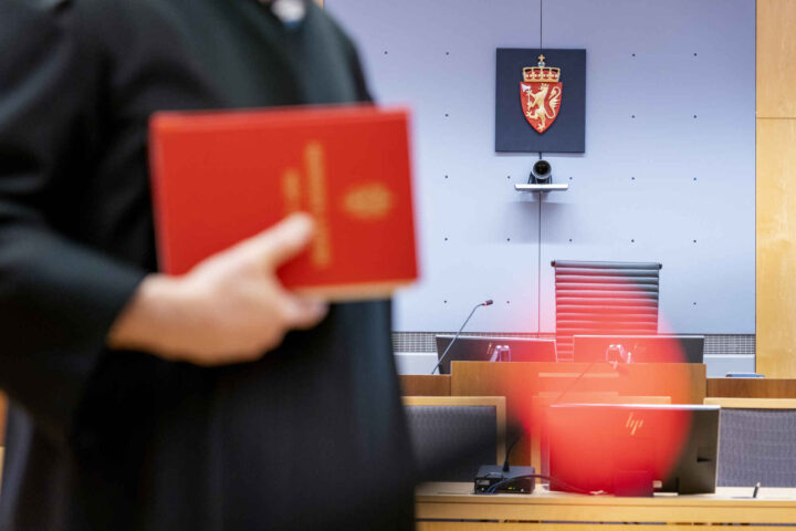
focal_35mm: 85
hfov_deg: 23.9
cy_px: 266
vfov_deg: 16.1
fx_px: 1879
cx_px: 398
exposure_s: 1/100
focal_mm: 85
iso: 1600
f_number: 4
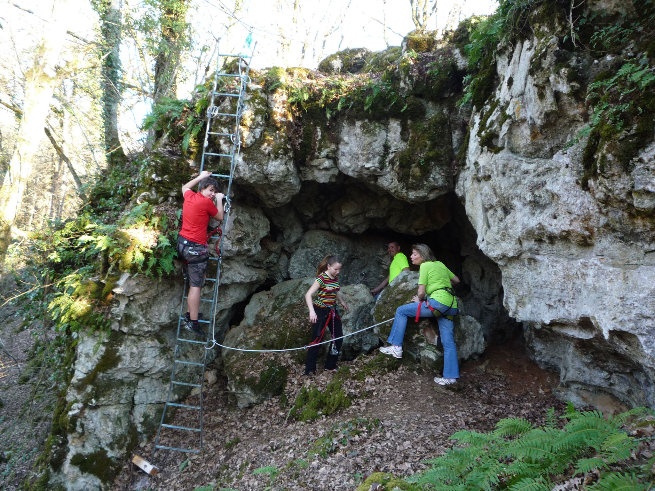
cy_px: 246
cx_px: 328
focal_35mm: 30
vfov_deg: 46.8
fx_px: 568
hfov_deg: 60.0
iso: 100
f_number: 3.3
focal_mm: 5.2
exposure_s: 1/30
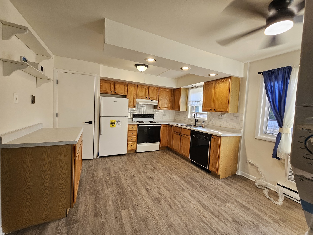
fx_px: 118
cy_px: 118
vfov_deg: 89.9
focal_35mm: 13
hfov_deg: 106.2
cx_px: 156
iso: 64
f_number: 2.2
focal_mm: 2.2
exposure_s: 1/60
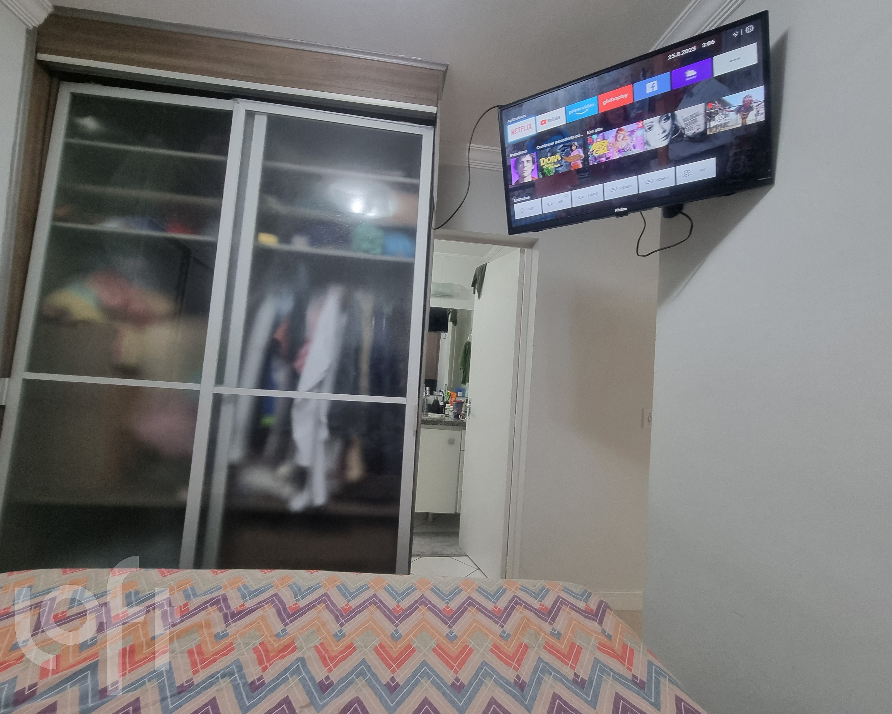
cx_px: 426
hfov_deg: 100.6
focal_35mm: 14
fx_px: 370
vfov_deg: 88.0
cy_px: 348
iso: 320
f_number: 2.2
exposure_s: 1/60
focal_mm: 2.2
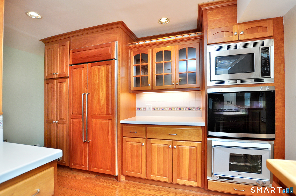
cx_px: 148
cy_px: 98
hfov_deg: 100.5
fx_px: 123
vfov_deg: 77.2
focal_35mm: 15
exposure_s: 1/60
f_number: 4.5
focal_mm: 10
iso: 400
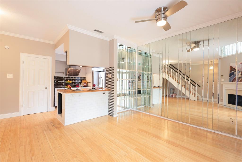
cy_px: 81
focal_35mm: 16
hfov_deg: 96.7
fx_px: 108
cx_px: 121
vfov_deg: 73.8
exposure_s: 1/2
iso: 100
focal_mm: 16
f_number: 7.1
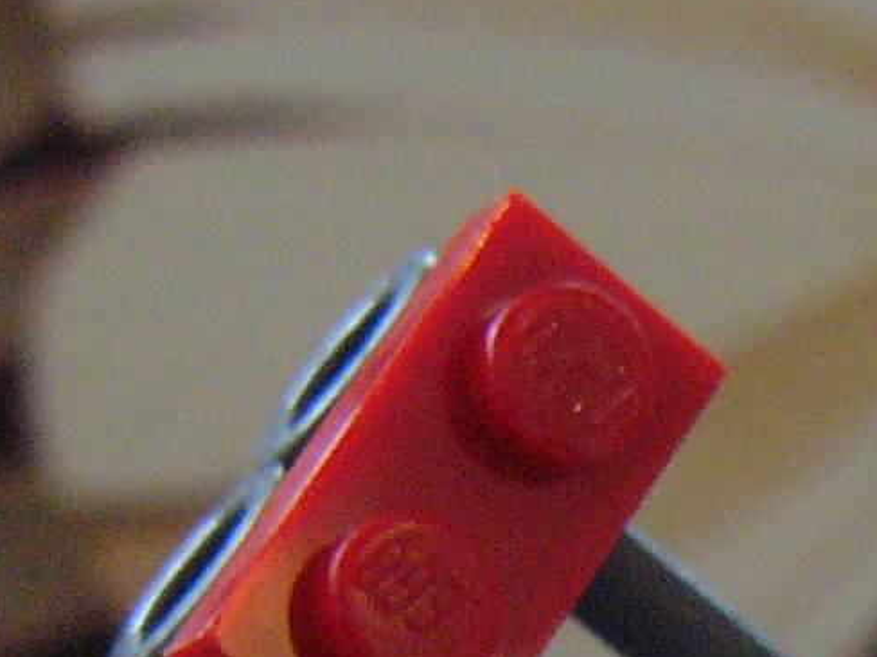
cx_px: 1199
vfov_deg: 8.2
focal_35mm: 170
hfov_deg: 11.3
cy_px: 1400
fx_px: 4307
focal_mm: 6
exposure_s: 1/4
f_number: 2.8
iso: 200
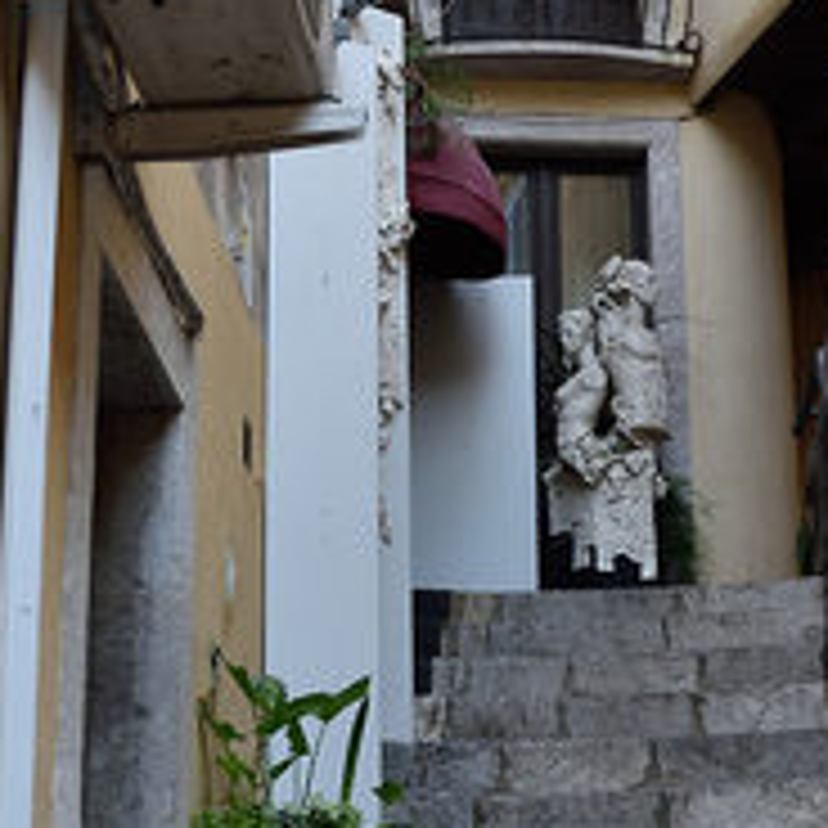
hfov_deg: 20.1
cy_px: 504
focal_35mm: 86
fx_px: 2327
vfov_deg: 20.1
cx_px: 536
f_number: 4
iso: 140
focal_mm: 31
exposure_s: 1/200
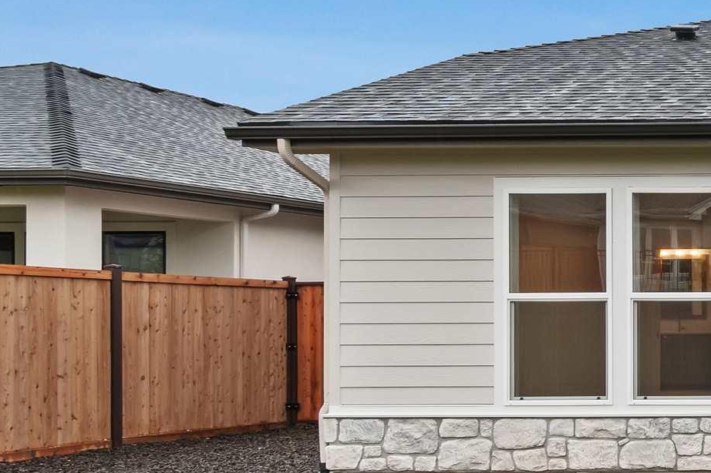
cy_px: 306
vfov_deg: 26.9
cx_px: 1075
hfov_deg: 27.2
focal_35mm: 50
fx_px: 987
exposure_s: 1/6
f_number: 11
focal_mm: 10
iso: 320
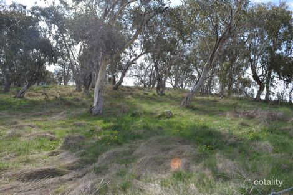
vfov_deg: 47.9
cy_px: 98
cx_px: 146
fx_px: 220
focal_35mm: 27
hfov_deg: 67.4
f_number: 8
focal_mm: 18
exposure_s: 1/250
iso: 180
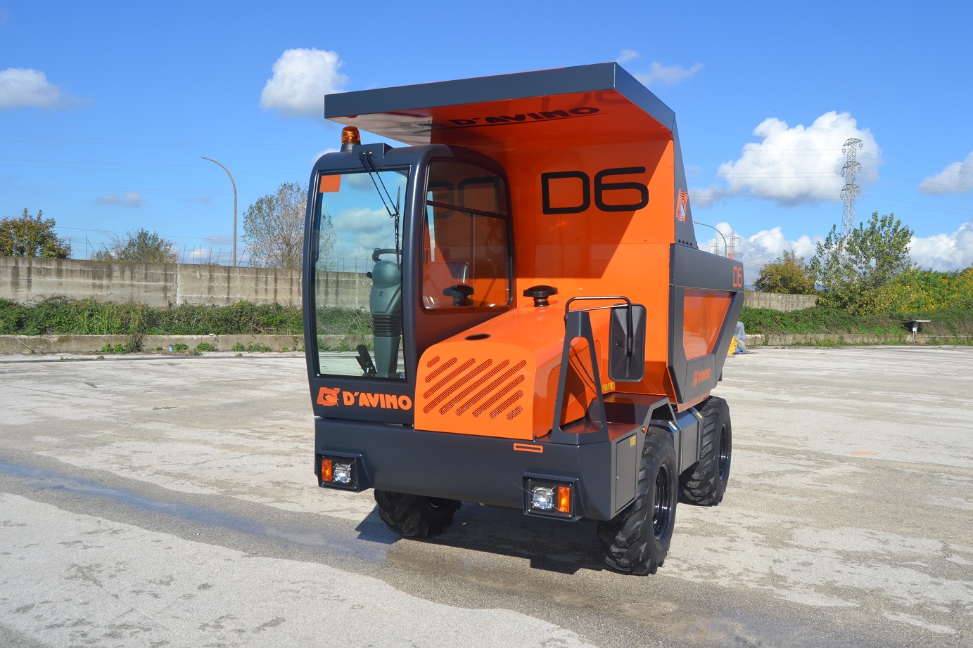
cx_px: 486
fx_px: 770
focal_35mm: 28
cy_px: 324
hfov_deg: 64.6
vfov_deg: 45.7
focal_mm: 19
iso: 100
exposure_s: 1/250
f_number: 8
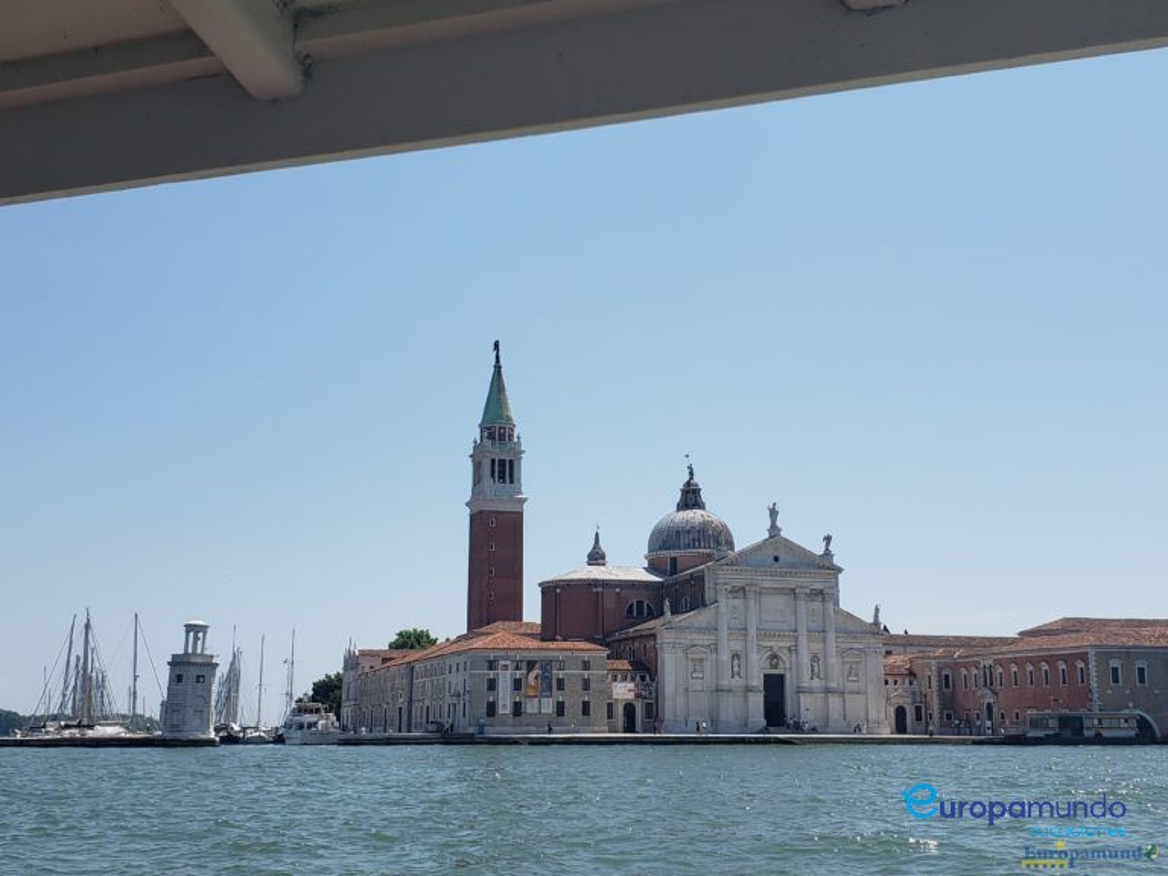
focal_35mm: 26
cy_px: 438
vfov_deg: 53.1
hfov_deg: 67.3
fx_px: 877
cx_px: 584
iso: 50
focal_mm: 4.3
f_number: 2.4
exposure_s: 1/2260
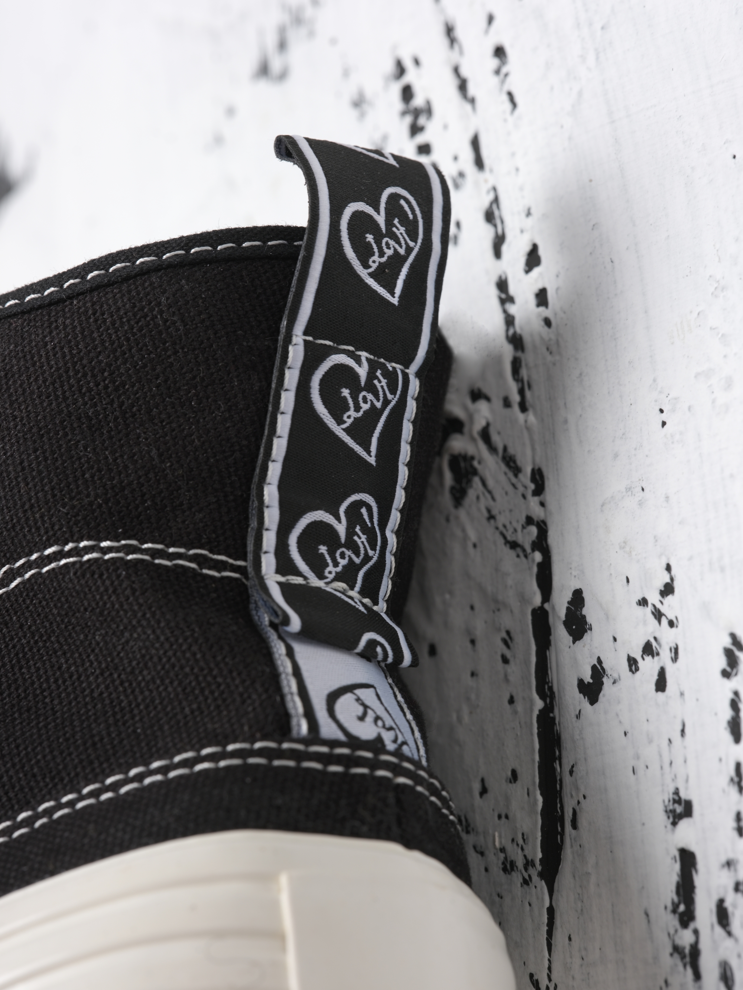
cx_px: 372
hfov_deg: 15.6
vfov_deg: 20.7
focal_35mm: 95
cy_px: 495
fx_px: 2719
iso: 160
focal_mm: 120
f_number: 14
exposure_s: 1/100
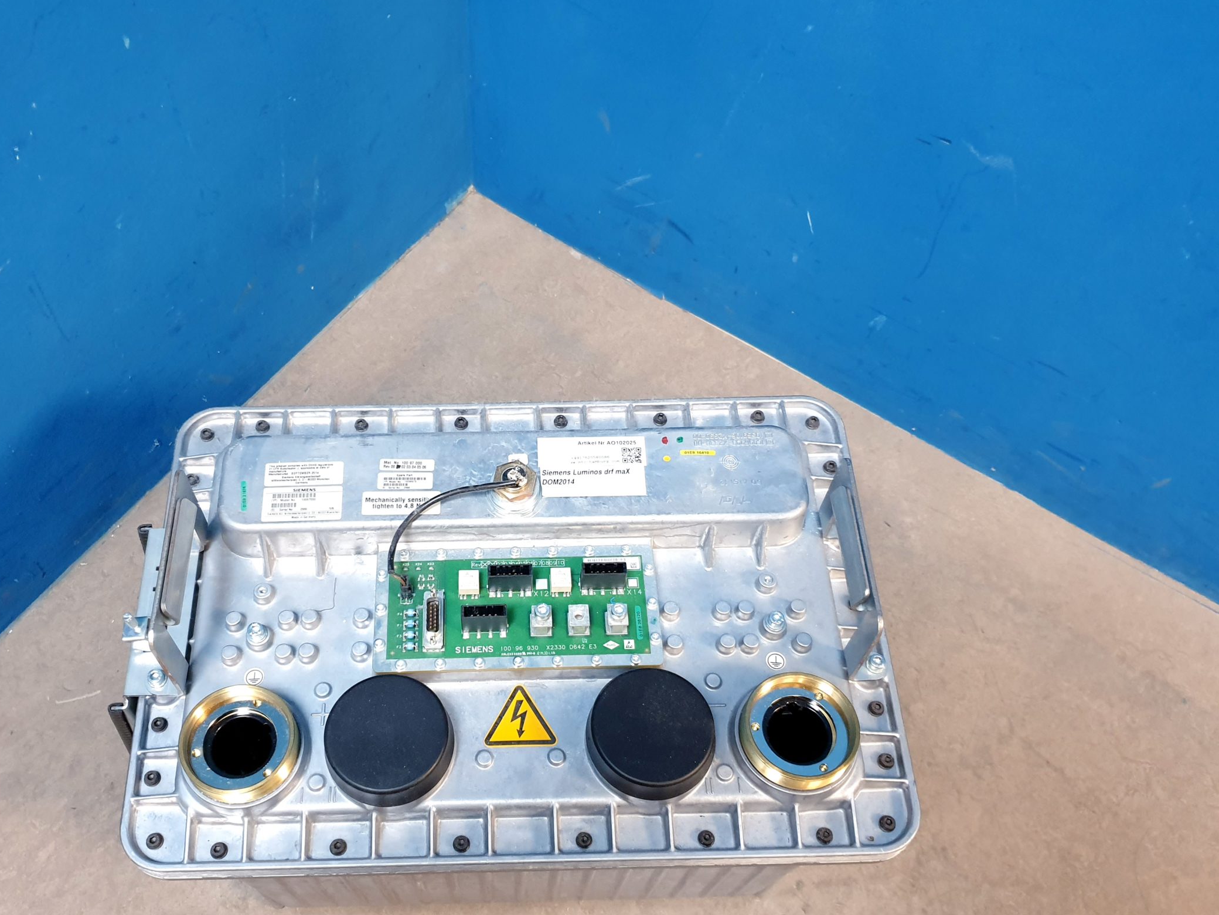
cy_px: 530
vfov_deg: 44.0
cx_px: 526
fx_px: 1127
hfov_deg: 56.6
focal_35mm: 32
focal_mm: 4.3
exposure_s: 1/50
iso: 250
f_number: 1.5
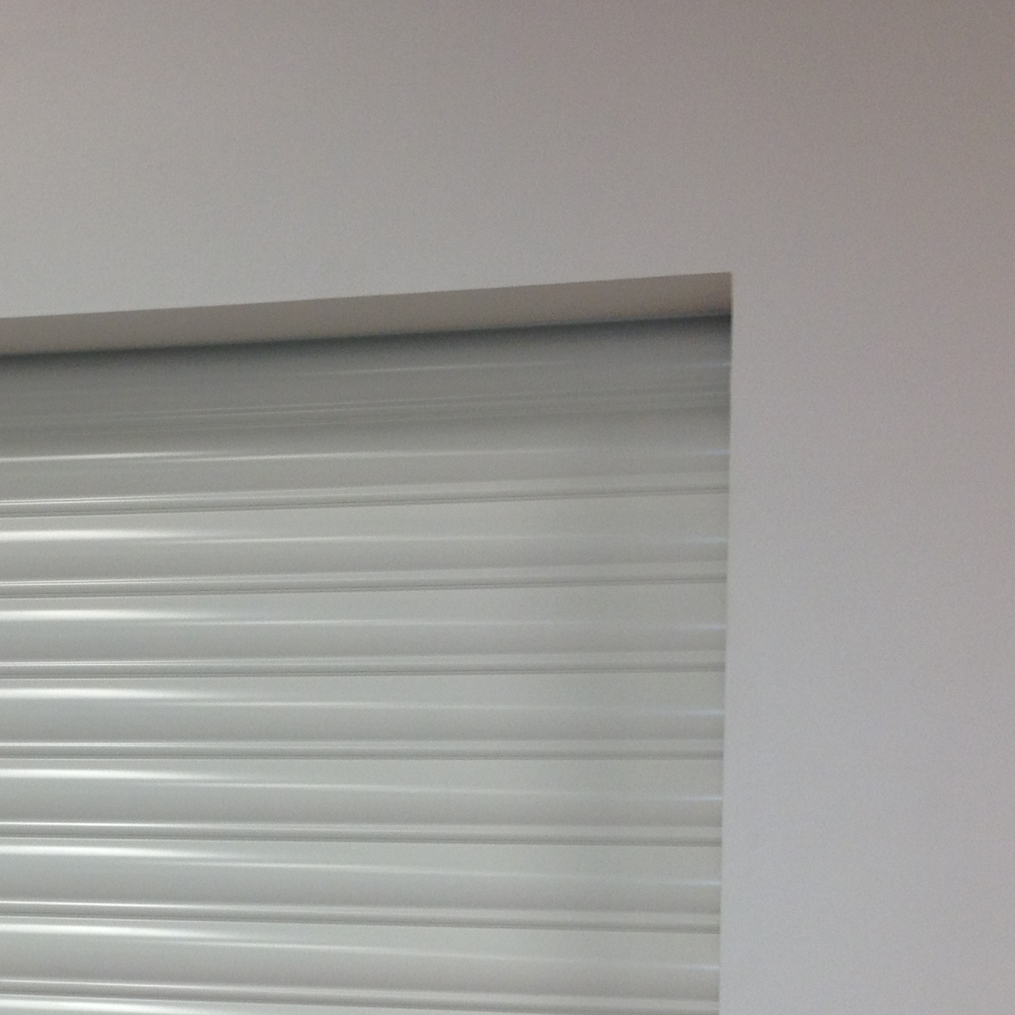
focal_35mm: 74
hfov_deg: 22.7
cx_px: 74
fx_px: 2455
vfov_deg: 22.8
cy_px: 897
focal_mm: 4.28
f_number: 2.4
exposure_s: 1/35
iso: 64
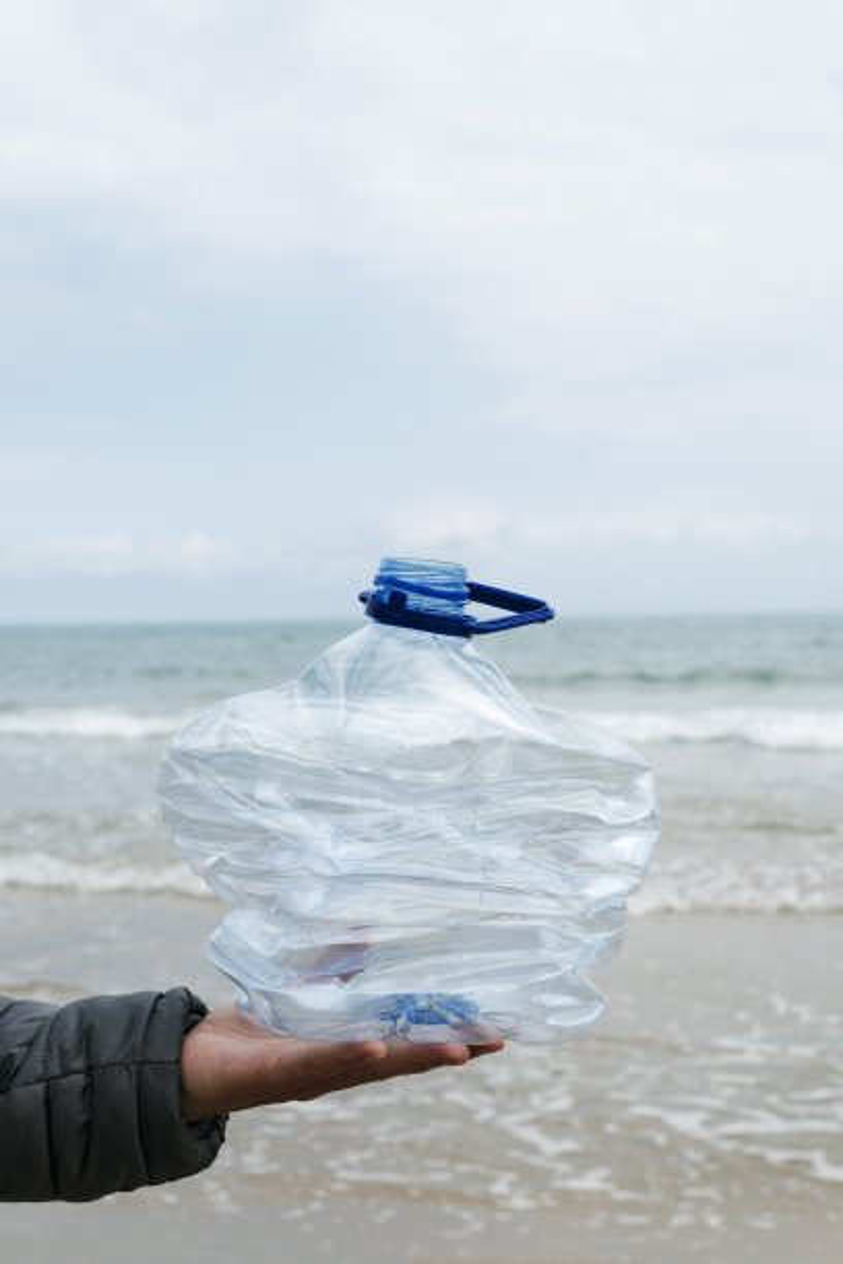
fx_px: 1756
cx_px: 422
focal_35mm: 50
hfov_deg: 27.0
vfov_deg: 39.6
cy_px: 632
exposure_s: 1/200
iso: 64
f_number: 8
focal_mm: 50
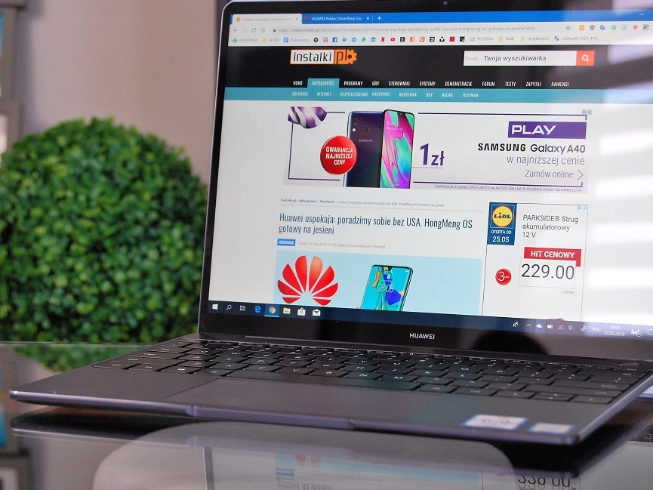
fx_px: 1727
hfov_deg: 21.4
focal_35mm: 92
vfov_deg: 16.1
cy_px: 242
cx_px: 327
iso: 640
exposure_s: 1/30
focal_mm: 55
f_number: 5.6
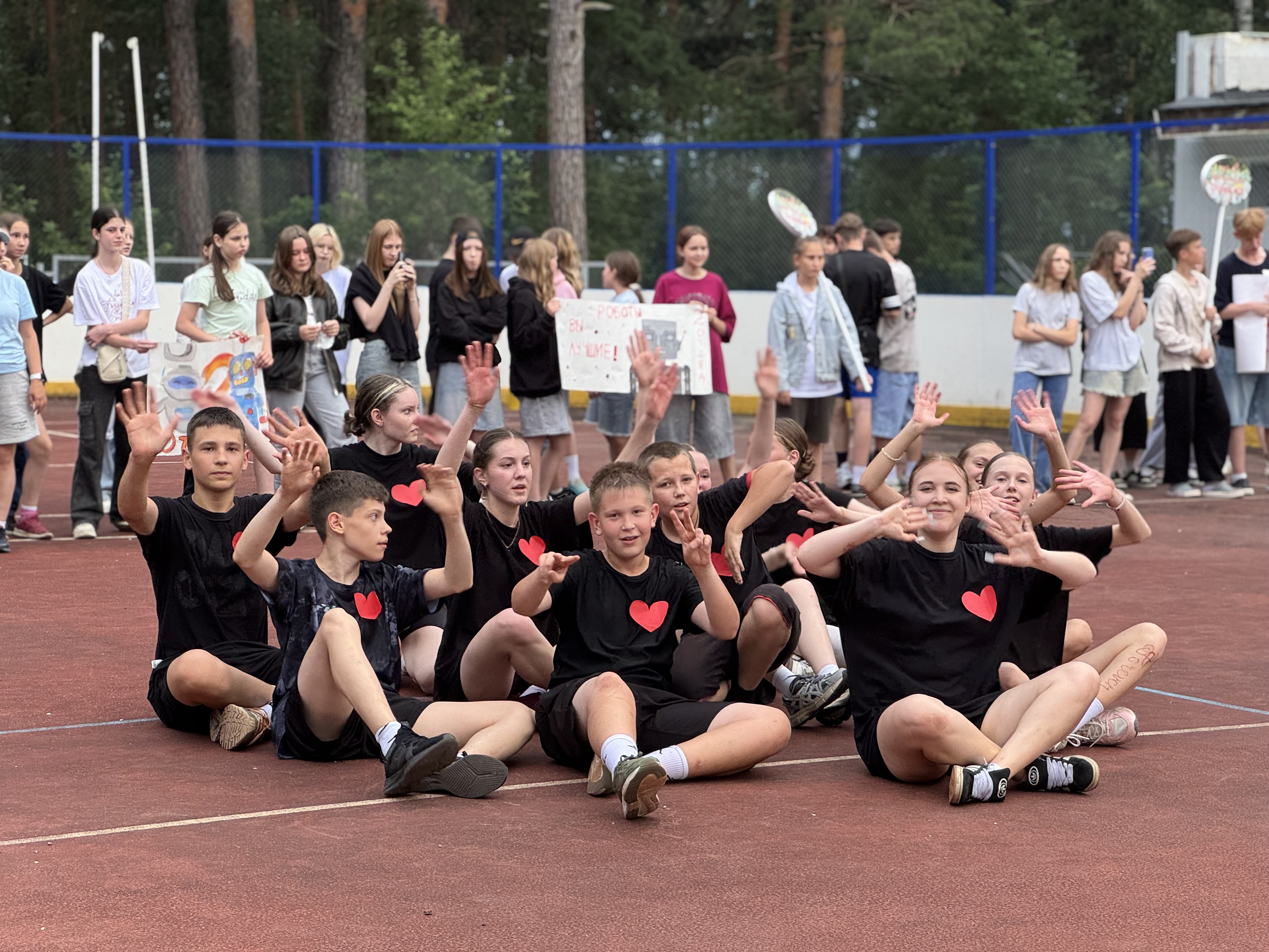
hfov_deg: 25.3
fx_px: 2823
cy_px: 476
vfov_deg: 19.1
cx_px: 634
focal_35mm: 77
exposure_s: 1/99
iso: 125
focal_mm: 9
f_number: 2.8
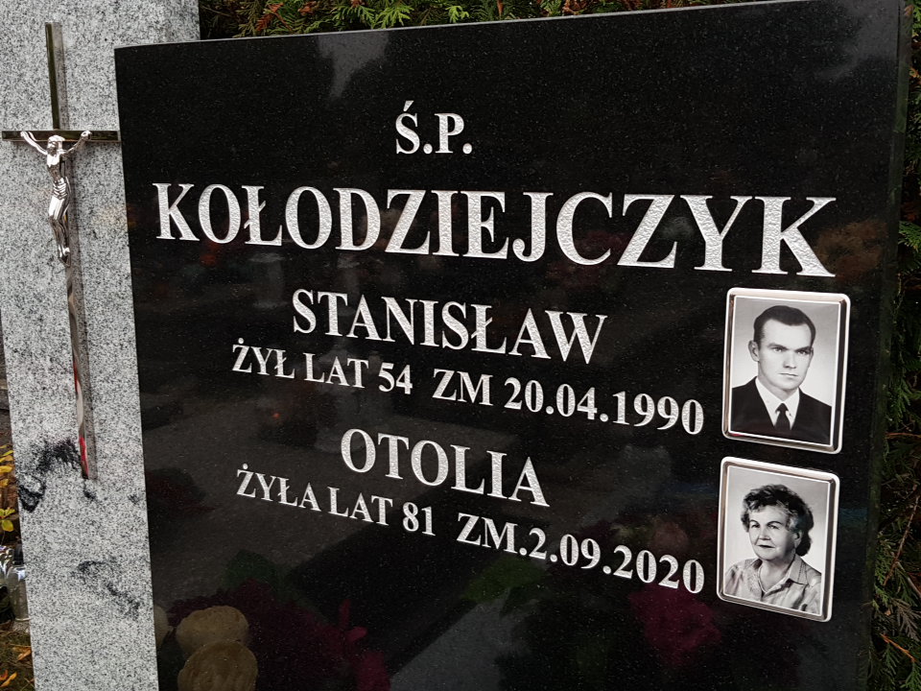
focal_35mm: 26
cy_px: 346
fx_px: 692
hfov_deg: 67.3
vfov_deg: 53.1
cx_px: 460
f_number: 1.7
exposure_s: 1/50
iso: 40
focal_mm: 4.2
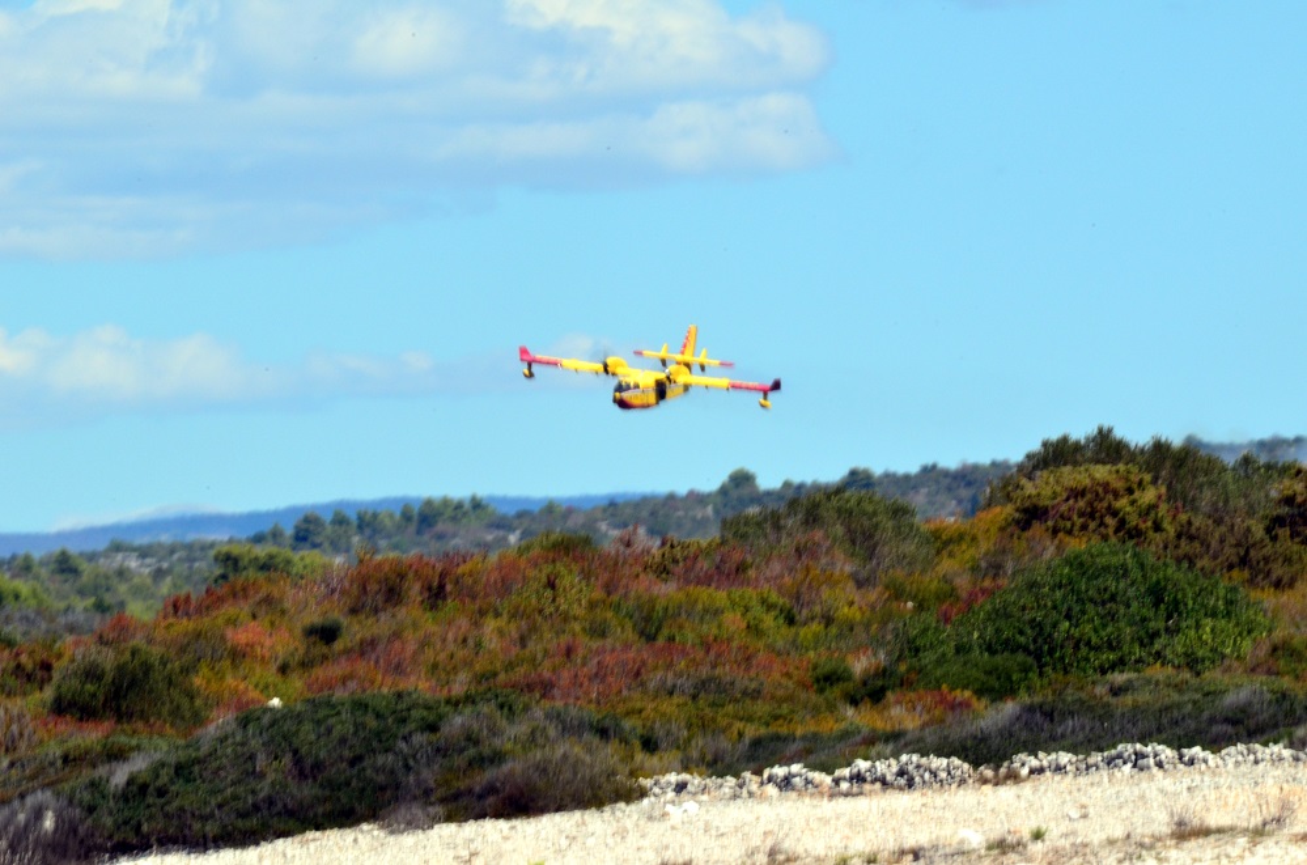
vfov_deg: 3.0
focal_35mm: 450
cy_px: 432
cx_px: 654
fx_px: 16299
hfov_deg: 4.6
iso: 500
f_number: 40
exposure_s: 1/60
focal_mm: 300
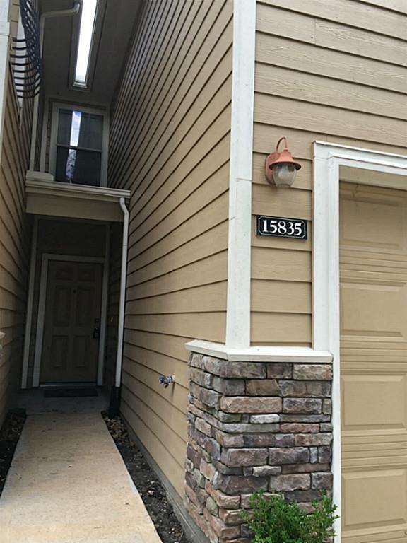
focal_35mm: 29
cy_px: 272
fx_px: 455
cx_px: 204
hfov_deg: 48.2
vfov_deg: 61.7
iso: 25
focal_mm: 4.15
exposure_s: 1/227
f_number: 2.2
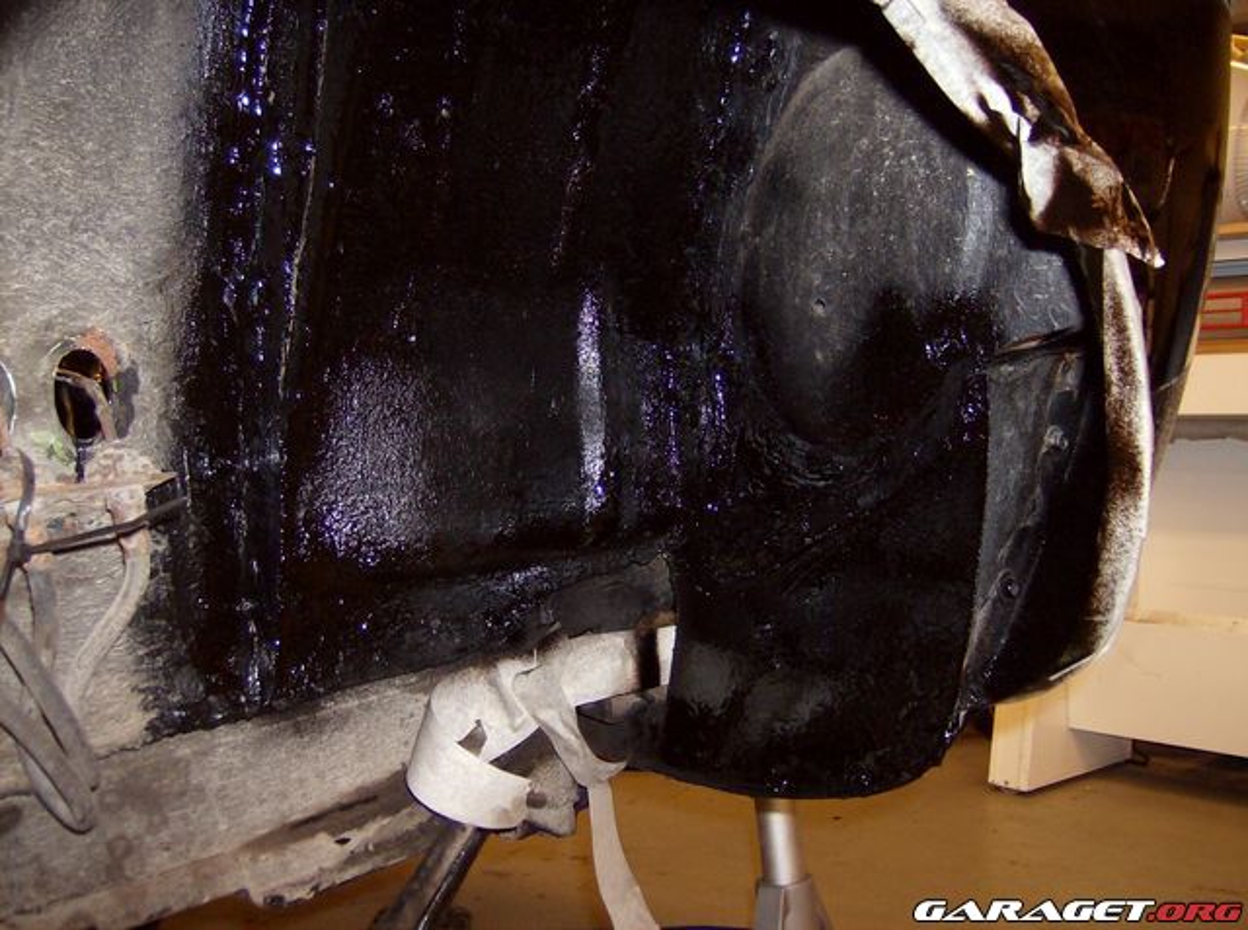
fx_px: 1295
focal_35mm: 36
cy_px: 465
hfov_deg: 51.5
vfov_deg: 39.5
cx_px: 624
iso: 200
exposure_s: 1/60
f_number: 2.8
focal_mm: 6
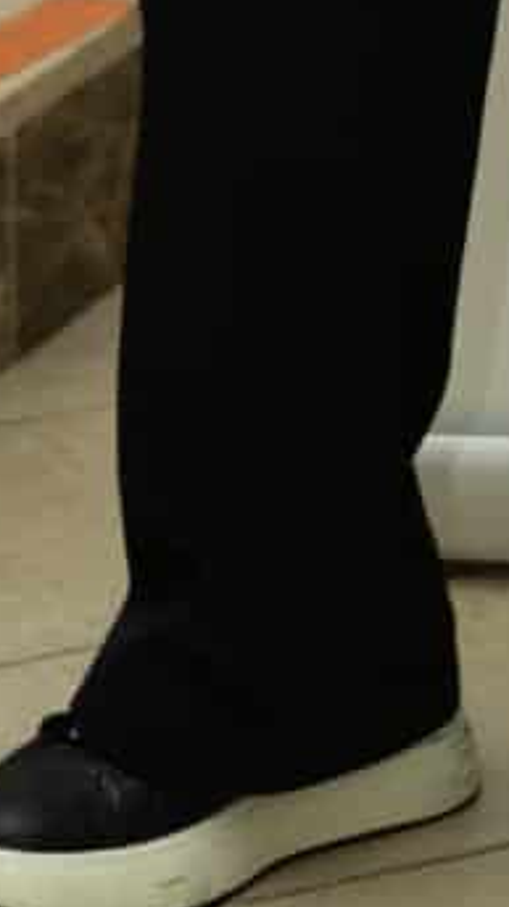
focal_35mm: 343
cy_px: -1614
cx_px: 998
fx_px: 8246
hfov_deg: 3.5
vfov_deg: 5.9
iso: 400
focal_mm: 55
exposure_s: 1/160
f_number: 2.8
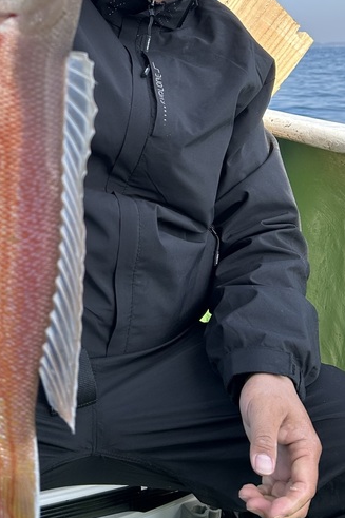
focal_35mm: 47
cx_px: 61
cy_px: 147
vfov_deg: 41.0
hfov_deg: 27.9
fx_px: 676
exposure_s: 1/1038
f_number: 1.5
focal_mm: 5.7
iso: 50
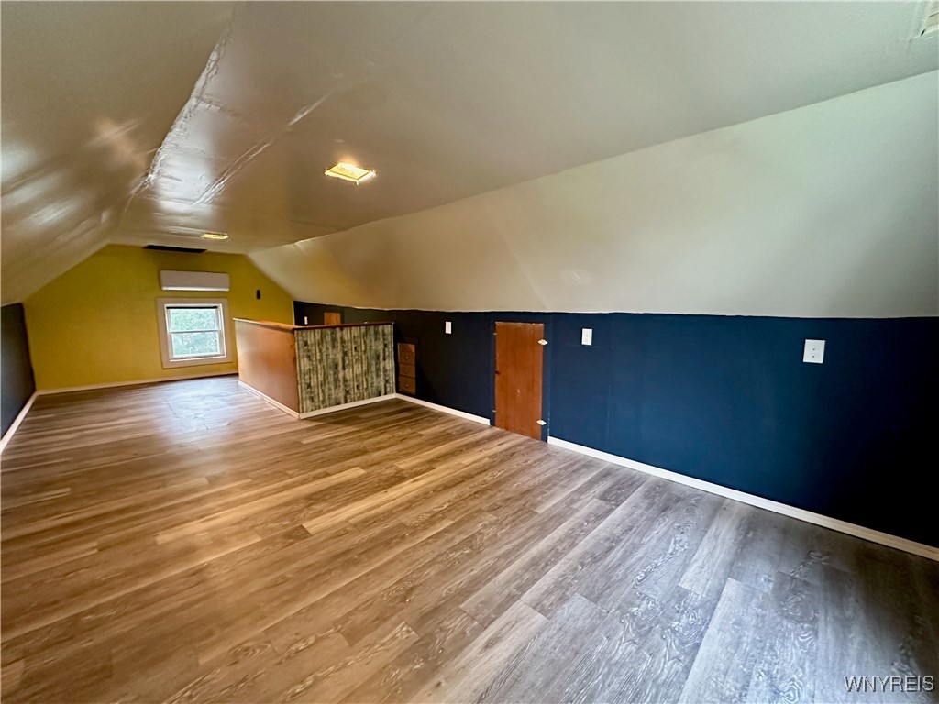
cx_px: 470
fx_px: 380
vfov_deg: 85.7
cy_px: 352
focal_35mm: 14
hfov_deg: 102.1
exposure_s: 1/60
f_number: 2.2
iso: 1250
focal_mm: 2.22
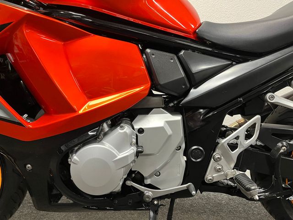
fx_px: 220
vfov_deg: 53.1
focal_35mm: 26
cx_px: 146
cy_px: 110
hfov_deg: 67.3
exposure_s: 1/50
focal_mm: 5.1
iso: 320
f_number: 1.6
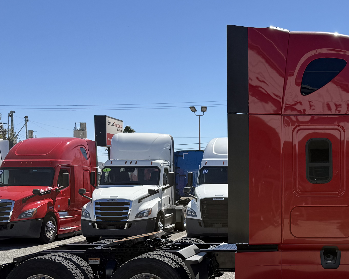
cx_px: 304
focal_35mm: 49
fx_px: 506
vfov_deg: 30.6
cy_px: 184
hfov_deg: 36.1
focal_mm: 6.76
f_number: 1.78
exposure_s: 1/4405
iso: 80
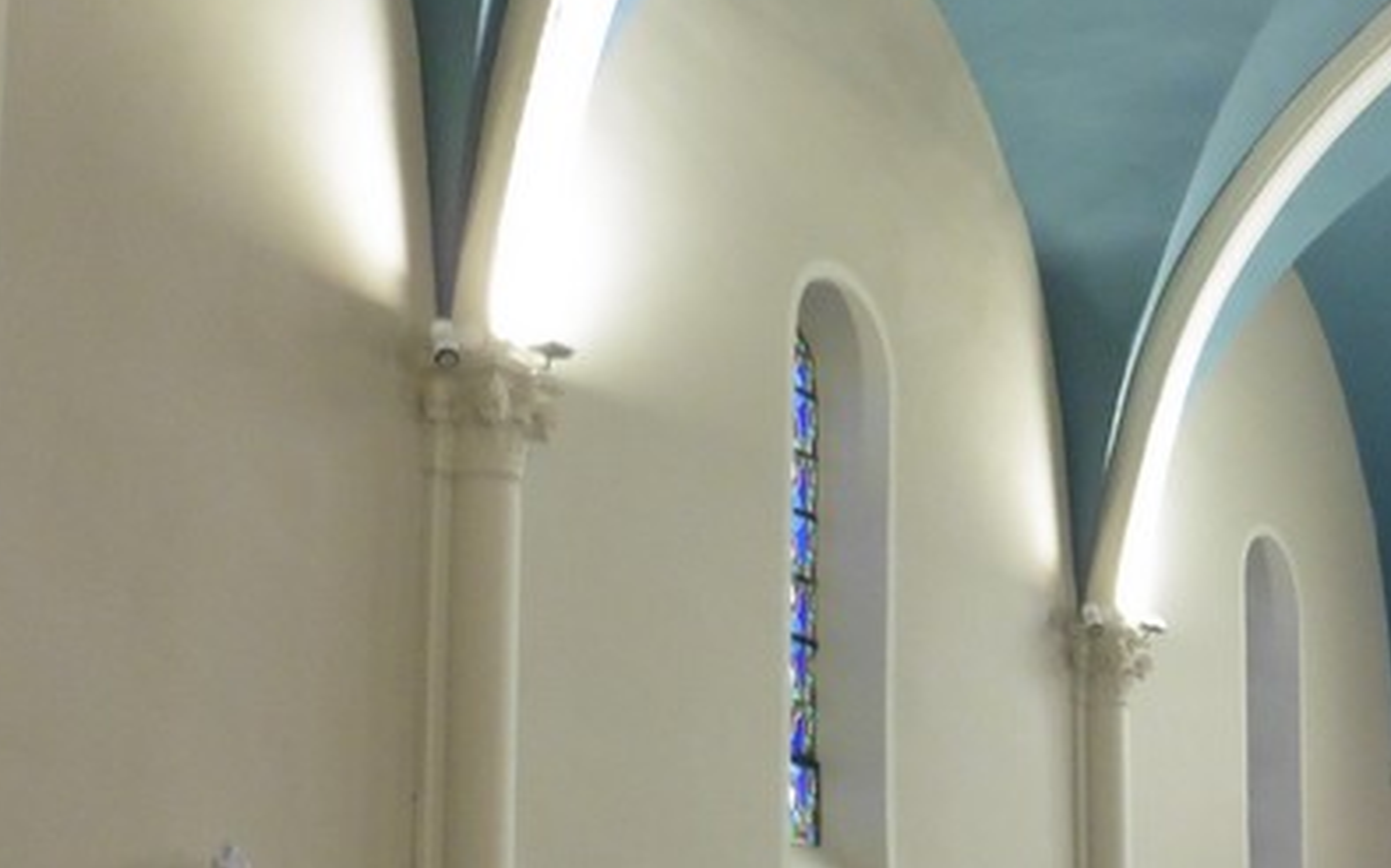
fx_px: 2350
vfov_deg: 20.3
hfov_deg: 32.0
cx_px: 1130
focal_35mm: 62
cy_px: 875
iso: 400
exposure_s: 1/13
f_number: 3.3
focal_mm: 4.3
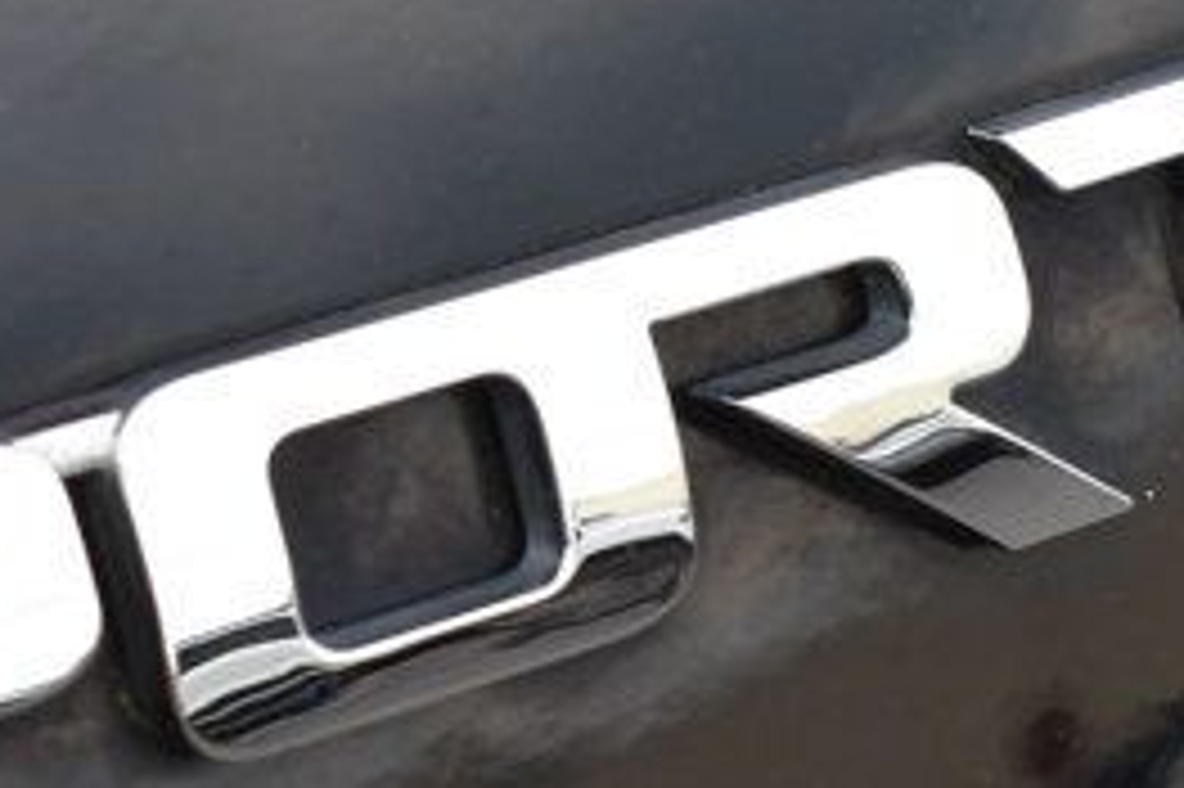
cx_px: 518
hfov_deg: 11.4
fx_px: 5947
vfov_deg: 7.6
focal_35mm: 181
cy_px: 351
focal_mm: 31
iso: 400
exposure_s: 1/100
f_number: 9
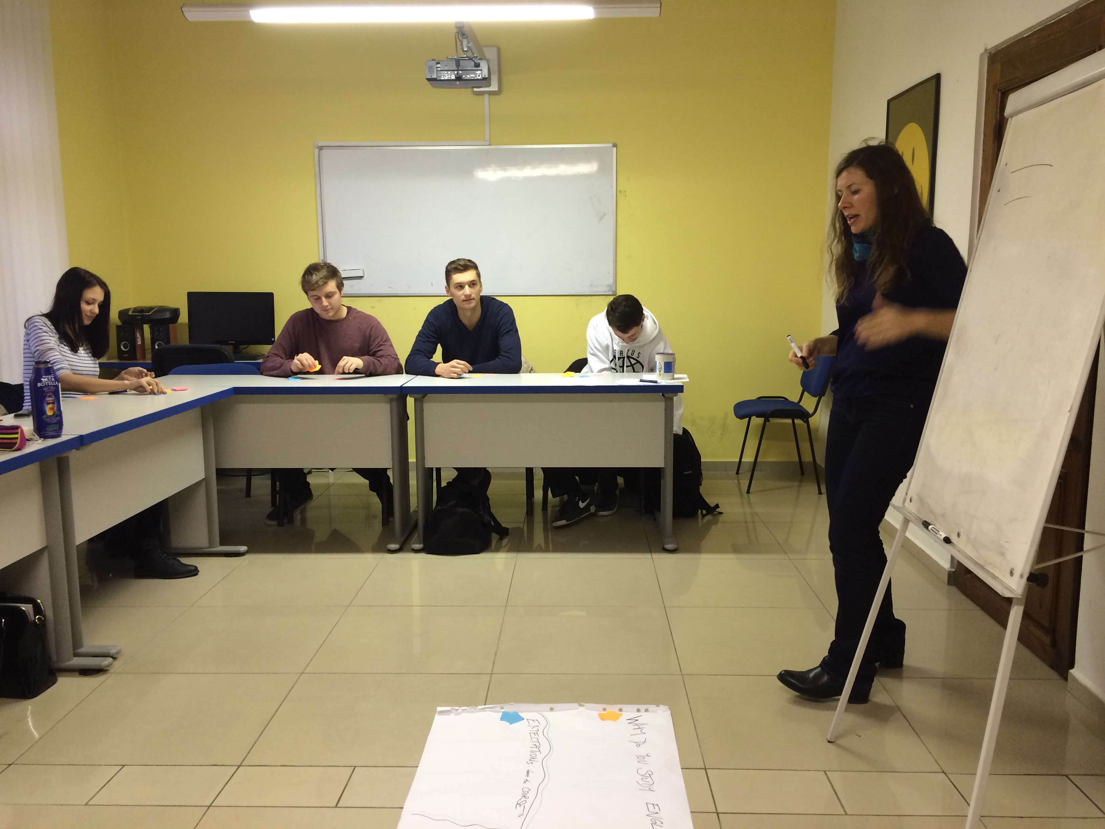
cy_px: 414
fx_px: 926
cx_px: 552
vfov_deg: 48.2
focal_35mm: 29
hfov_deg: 61.7
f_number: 2.2
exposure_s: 1/33
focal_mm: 4.15
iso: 125
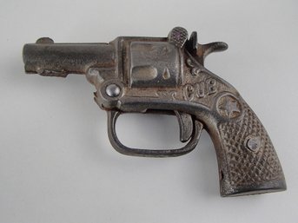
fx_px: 318
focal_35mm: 37
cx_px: 149
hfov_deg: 50.2
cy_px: 112
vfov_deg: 38.6
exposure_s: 1/160
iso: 200
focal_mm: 6.64
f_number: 4.7
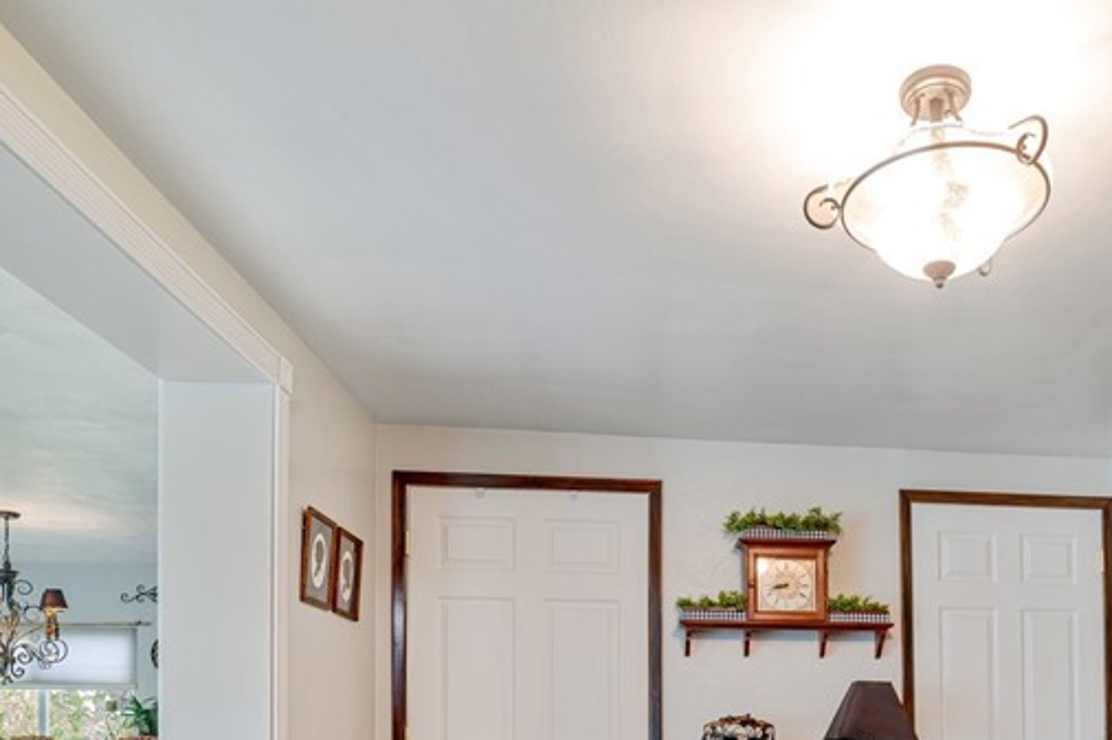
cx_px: 768
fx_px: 926
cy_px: 745
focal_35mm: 30
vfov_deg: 38.5
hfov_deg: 60.0
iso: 64
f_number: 13
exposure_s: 1
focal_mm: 14
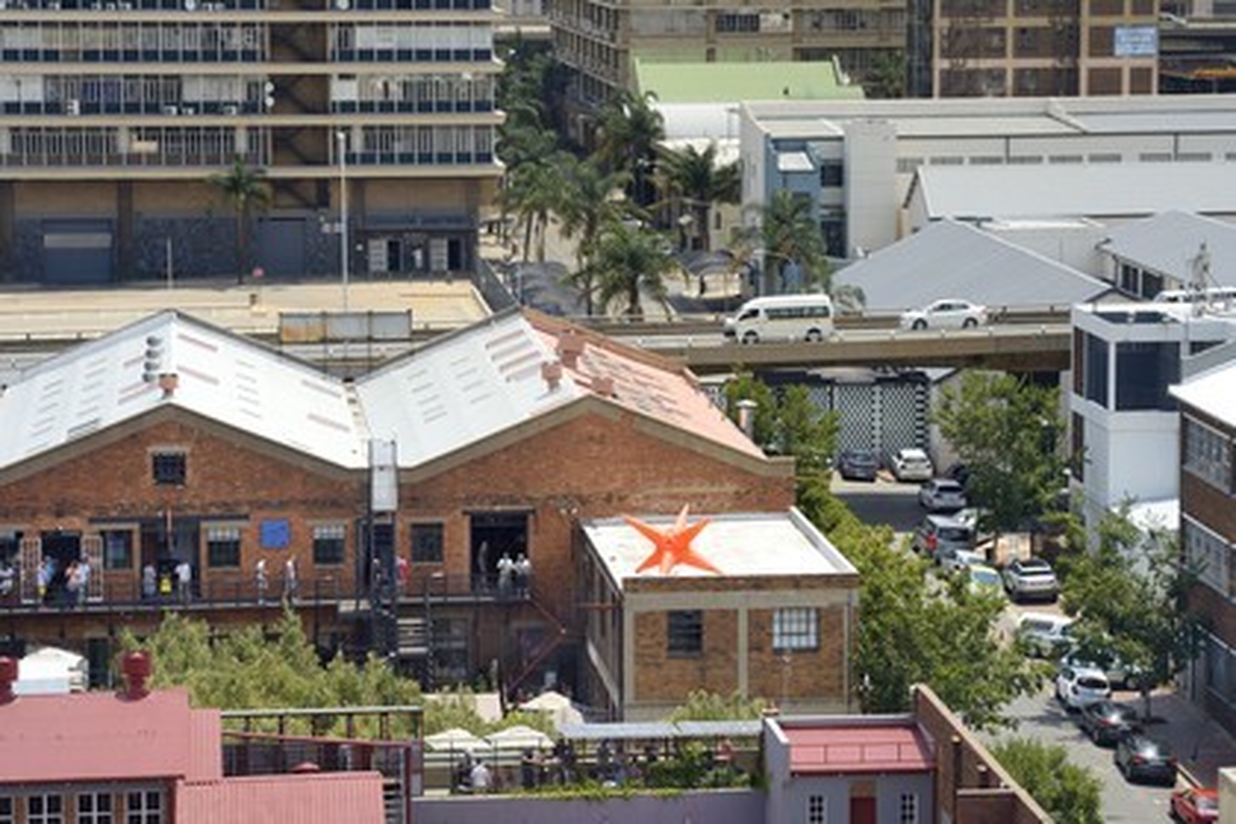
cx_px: 618
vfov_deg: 11.8
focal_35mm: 116
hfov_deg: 17.6
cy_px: 412
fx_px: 3982
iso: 200
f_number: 14
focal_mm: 116
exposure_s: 1/250
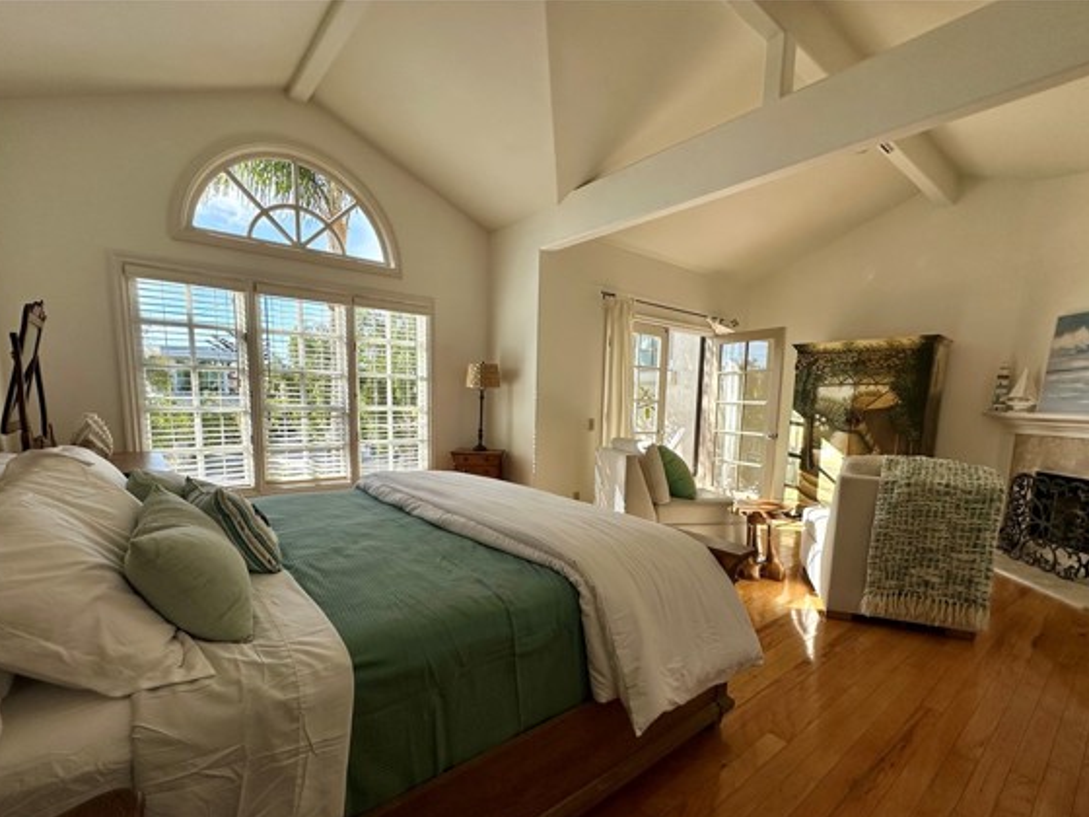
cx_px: 533
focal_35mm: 16
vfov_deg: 77.7
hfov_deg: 94.5
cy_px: 465
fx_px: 503
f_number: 2.2
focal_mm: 2.22
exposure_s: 1/1276
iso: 40
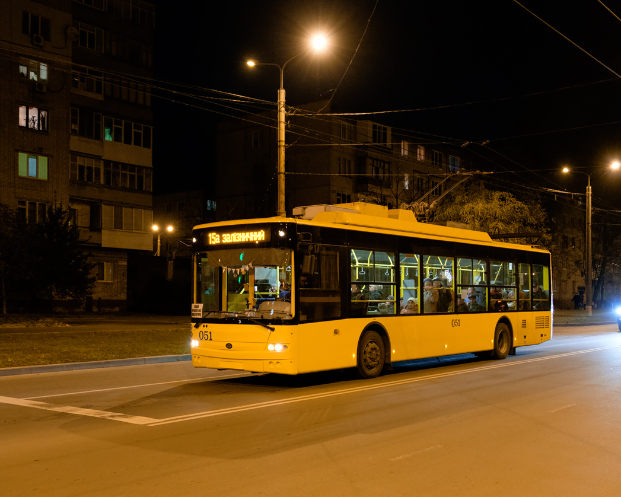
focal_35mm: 35
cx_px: 370
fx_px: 643
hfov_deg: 51.2
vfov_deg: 42.2
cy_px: 248
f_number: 4
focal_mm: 20.8
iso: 3200
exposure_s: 1/20
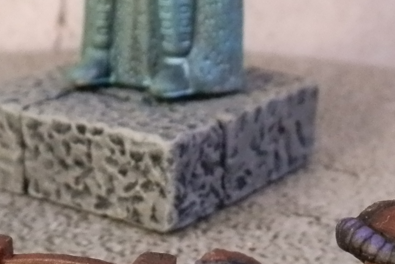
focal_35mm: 89
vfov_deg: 14.8
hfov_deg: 22.9
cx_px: 186
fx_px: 976
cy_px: 316
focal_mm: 5
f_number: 3.1
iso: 400
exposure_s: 1/80
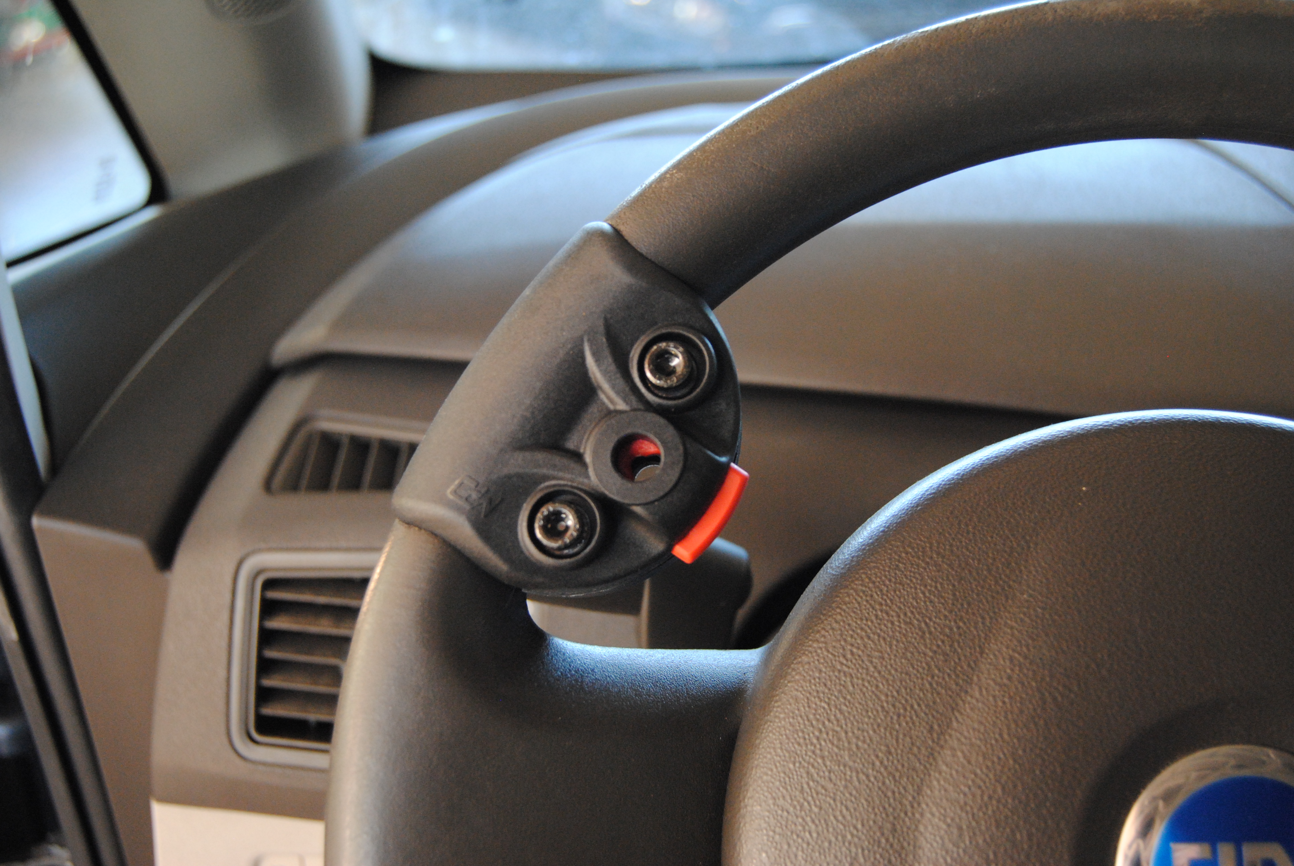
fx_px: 1404
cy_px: 433
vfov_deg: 34.3
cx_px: 647
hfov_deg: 49.5
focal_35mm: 39
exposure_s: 1/30
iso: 900
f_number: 4
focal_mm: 26
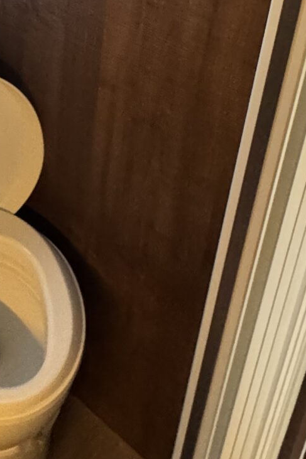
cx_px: -39
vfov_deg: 33.1
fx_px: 651
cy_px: -68
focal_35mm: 51
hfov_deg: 24.5
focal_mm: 2.22
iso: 800
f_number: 2.2
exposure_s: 1/60
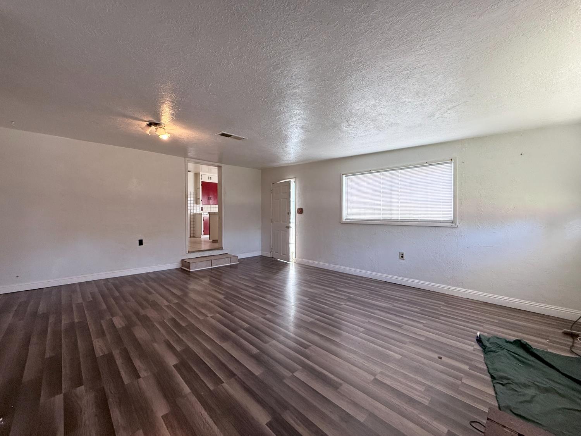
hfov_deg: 102.1
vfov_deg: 85.7
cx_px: 290
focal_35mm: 14
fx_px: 235
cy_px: 218
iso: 200
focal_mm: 2.22
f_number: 2.2
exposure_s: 1/120
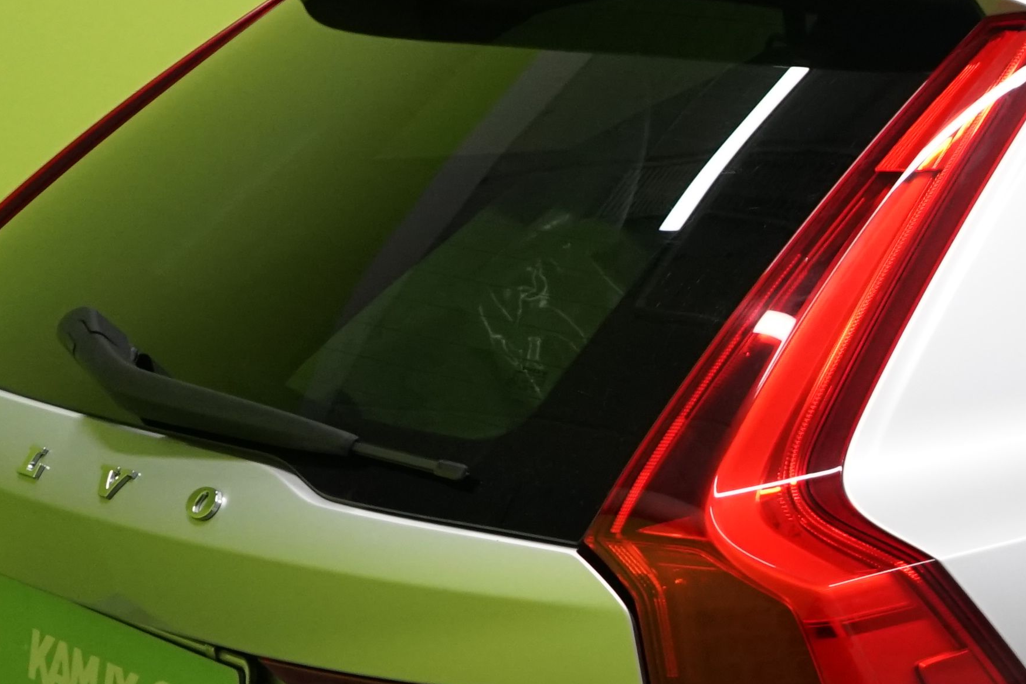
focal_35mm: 96
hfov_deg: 19.4
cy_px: 671
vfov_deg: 14.1
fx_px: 2736
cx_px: 1391
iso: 1600
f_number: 4.5
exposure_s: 1/50
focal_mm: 28
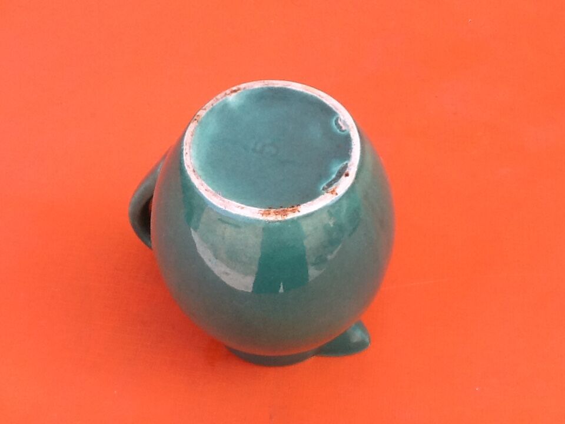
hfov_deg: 42.9
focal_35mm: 44
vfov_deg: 32.9
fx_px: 718
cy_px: 212
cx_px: 282
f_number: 2.4
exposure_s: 1/257
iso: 40
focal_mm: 2.03
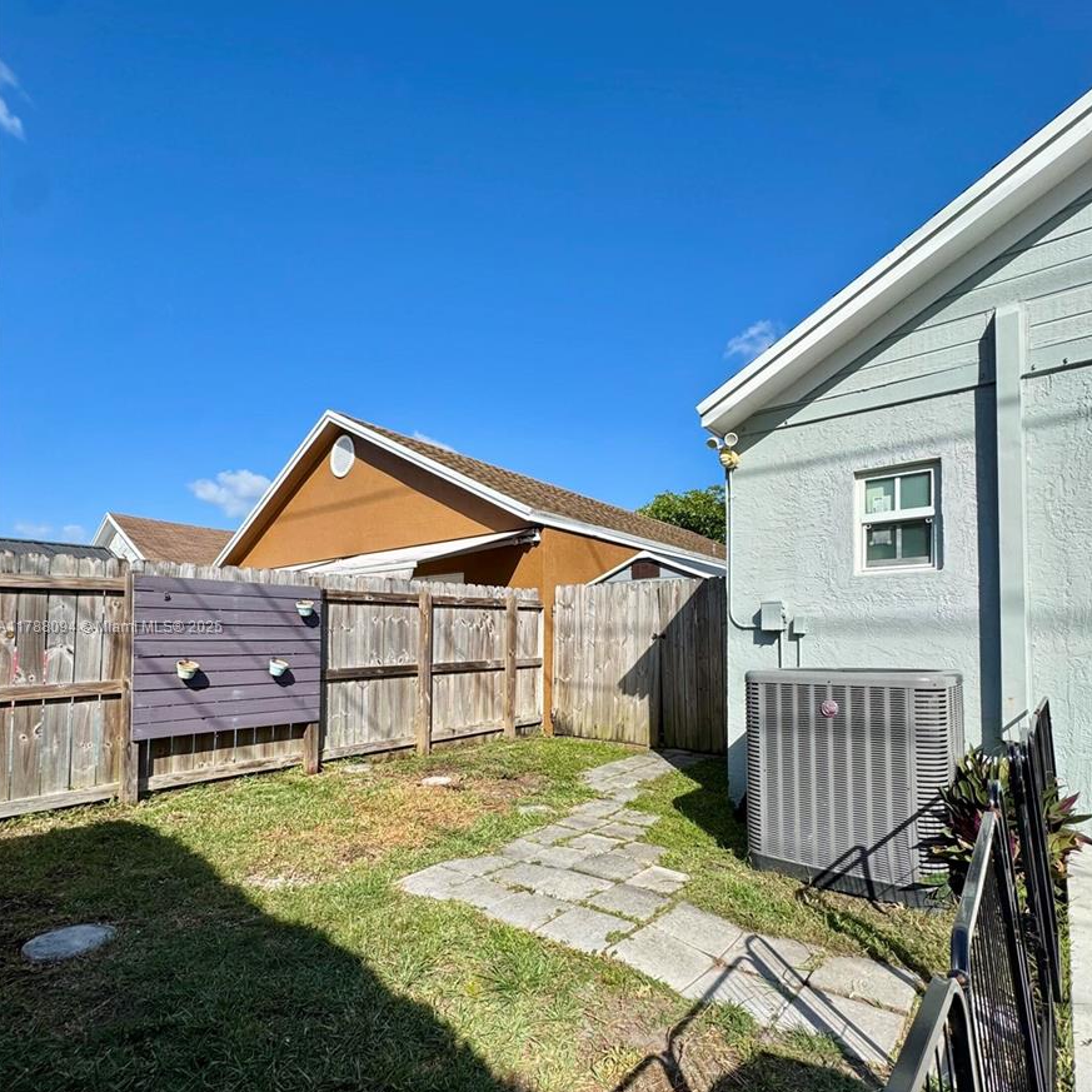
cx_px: 557
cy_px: 628
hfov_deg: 84.0
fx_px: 607
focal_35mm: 17
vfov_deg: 83.4
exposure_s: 1/1709
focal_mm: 2.22
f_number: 2.2
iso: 40
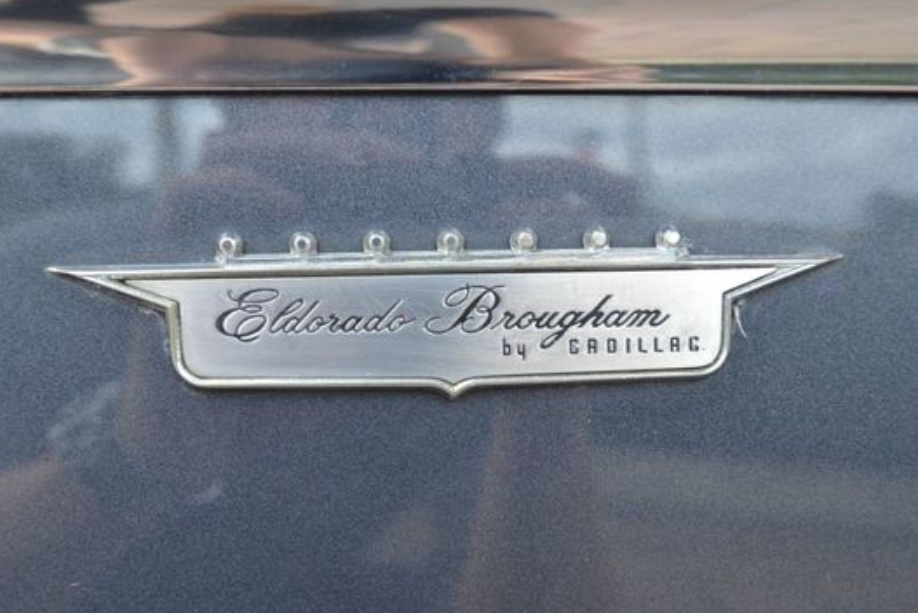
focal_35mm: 51
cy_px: 368
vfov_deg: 26.5
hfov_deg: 38.9
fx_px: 1301
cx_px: 455
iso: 110
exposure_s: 1/60
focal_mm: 28
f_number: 5.6
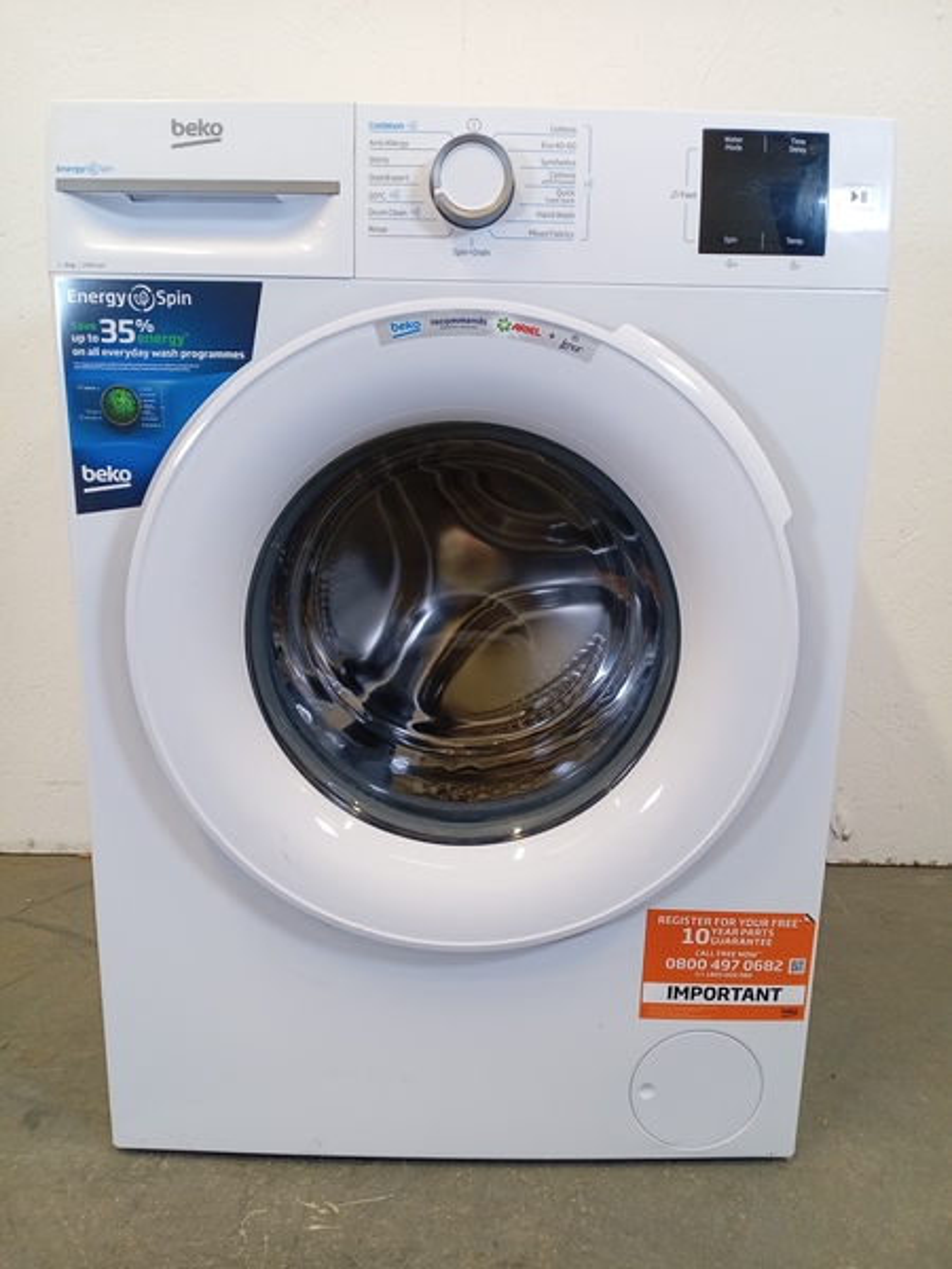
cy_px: 634
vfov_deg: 65.3
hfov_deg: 51.4
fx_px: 990
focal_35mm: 27
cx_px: 476
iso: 300
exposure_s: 1/25
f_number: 1.8
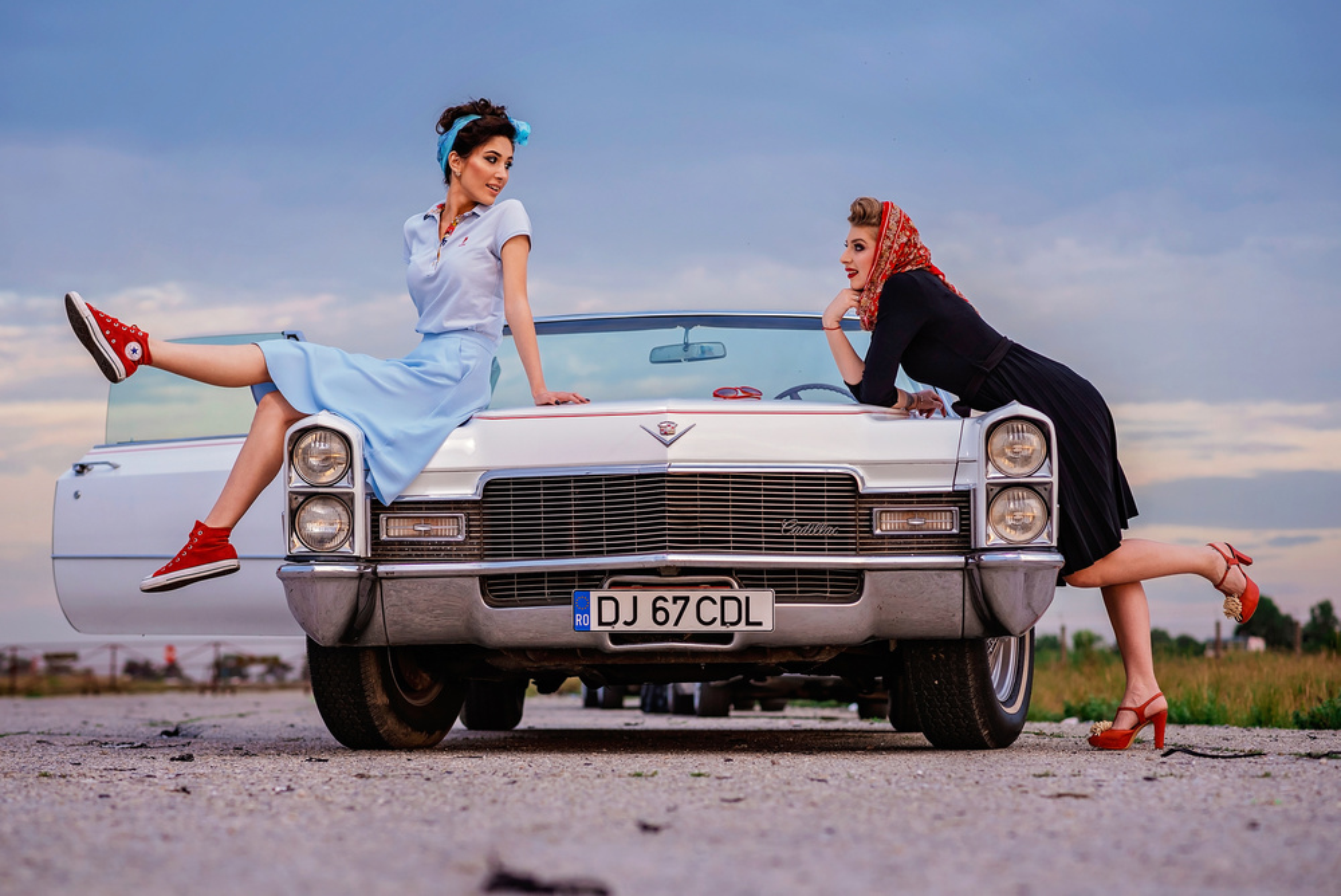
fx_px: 3168
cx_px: 670
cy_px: 448
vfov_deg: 16.1
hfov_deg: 23.9
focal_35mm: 85
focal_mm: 85
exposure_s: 1/400
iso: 400
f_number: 4
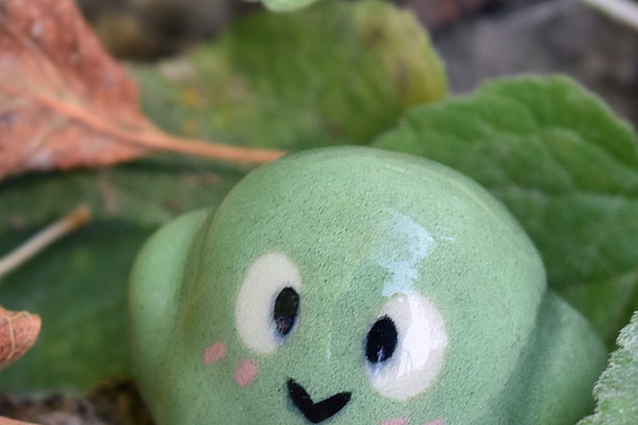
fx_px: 3316
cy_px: 350
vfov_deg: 7.3
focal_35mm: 187
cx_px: 341
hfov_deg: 11.0
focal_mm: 55
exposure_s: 1/50
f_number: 8
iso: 500
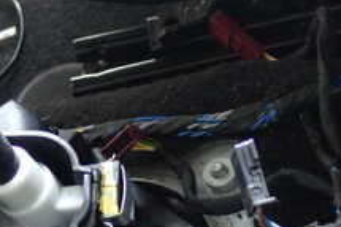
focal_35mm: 119
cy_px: 151
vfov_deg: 11.5
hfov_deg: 16.6
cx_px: -57
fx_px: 1126
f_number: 2.8
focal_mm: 7.31
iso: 1000
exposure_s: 1/125
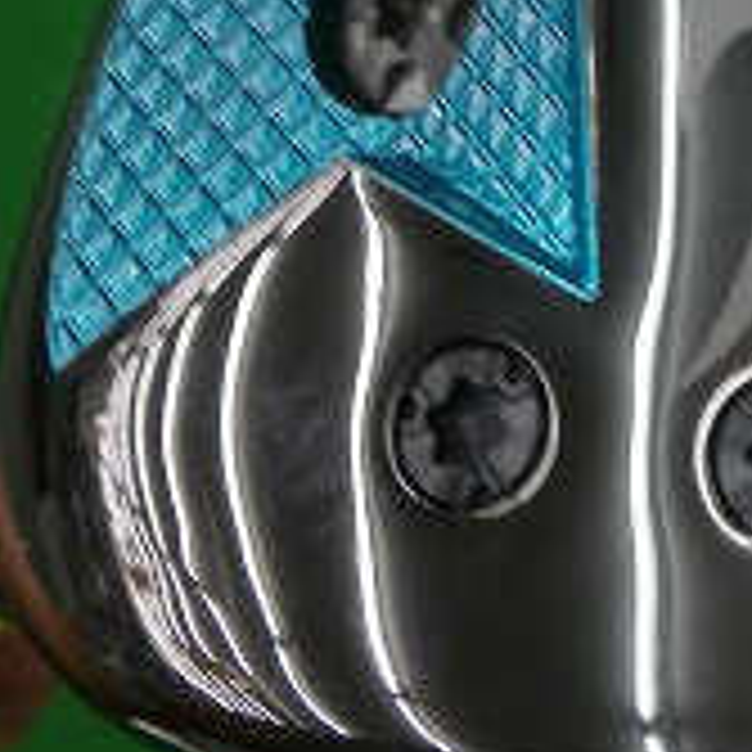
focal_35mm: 133
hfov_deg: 12.6
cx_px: 1058
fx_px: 3269
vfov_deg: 12.9
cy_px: -81
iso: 200
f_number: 3.4
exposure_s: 1/40
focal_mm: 8.3
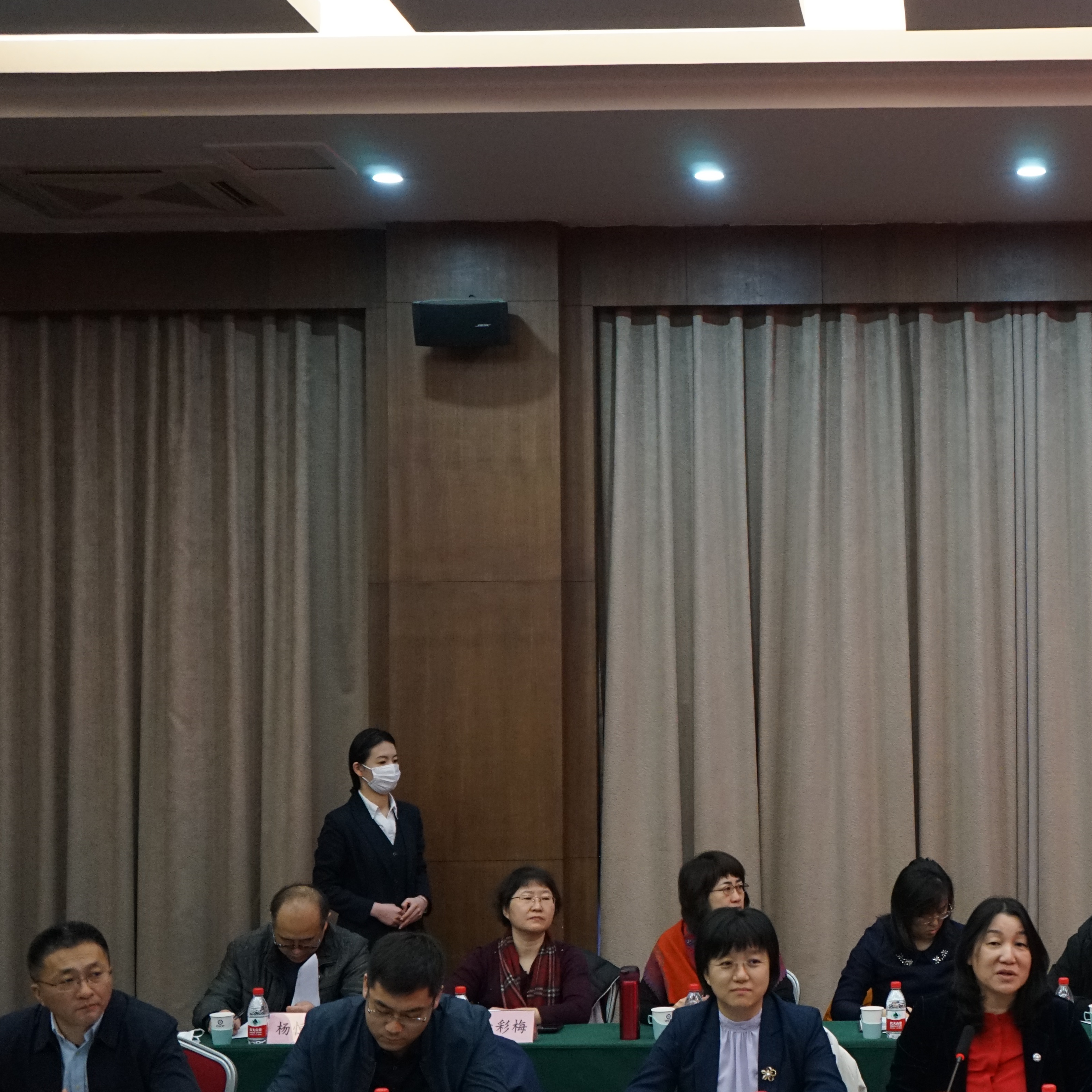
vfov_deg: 26.8
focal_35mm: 64
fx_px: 2284
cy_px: 675
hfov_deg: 26.0
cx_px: 999
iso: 3200
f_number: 4
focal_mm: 40
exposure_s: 1/160
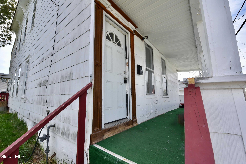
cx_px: 123
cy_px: 82
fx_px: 96
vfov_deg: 81.3
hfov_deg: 104.2
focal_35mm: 14
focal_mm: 14
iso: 800
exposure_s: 1/640
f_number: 13
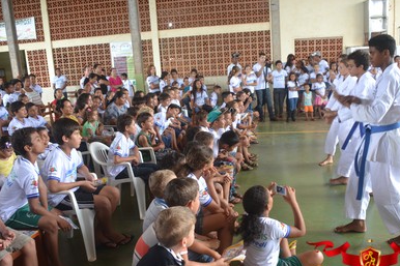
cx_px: 215
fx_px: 389
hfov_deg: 54.4
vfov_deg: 37.8
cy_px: 151
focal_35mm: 35
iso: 400
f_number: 4.5
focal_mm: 20
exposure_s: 1/80
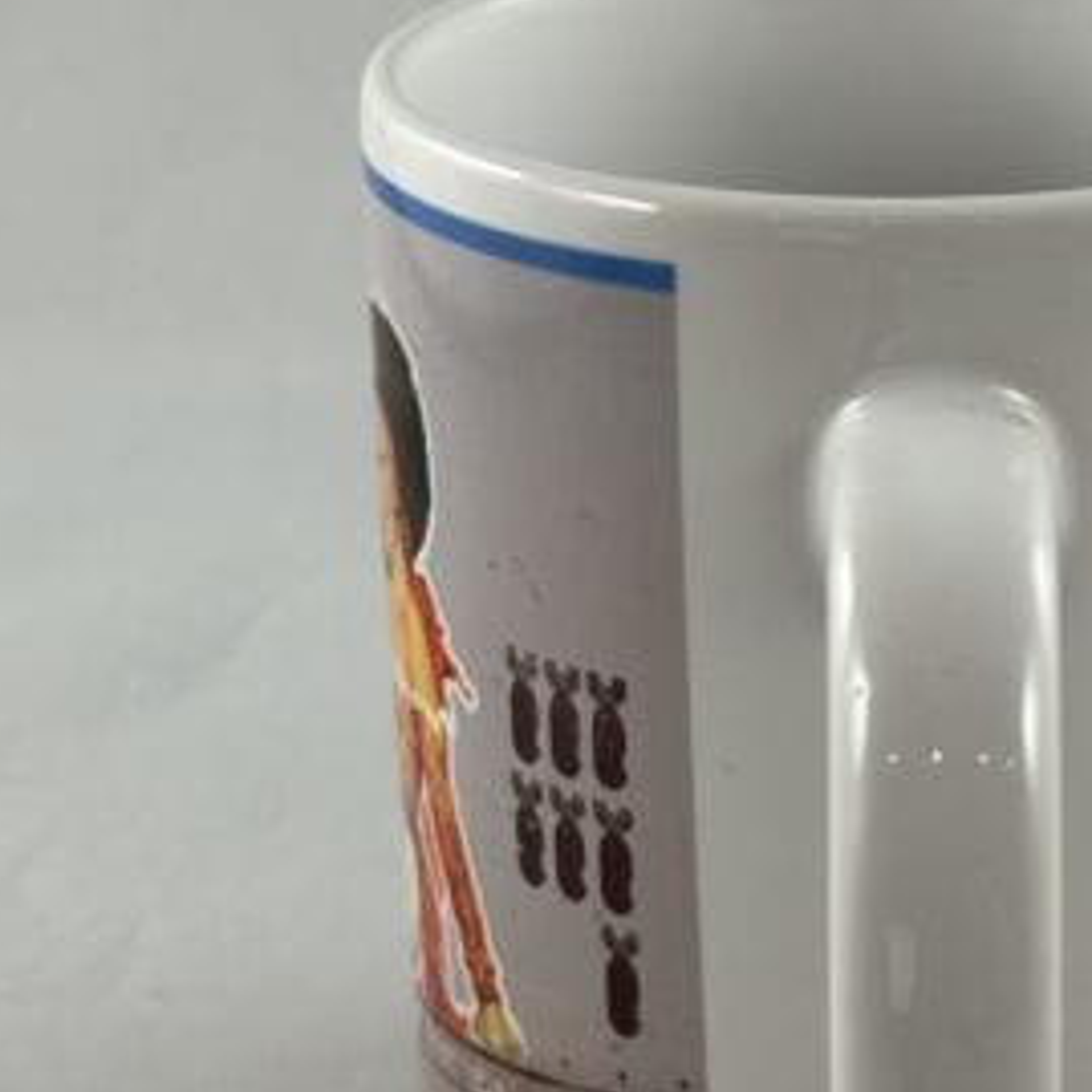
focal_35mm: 105
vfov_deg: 16.6
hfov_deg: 16.4
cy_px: 574
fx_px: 3747
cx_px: 950
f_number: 1.78
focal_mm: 6.86
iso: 50
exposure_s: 1/105
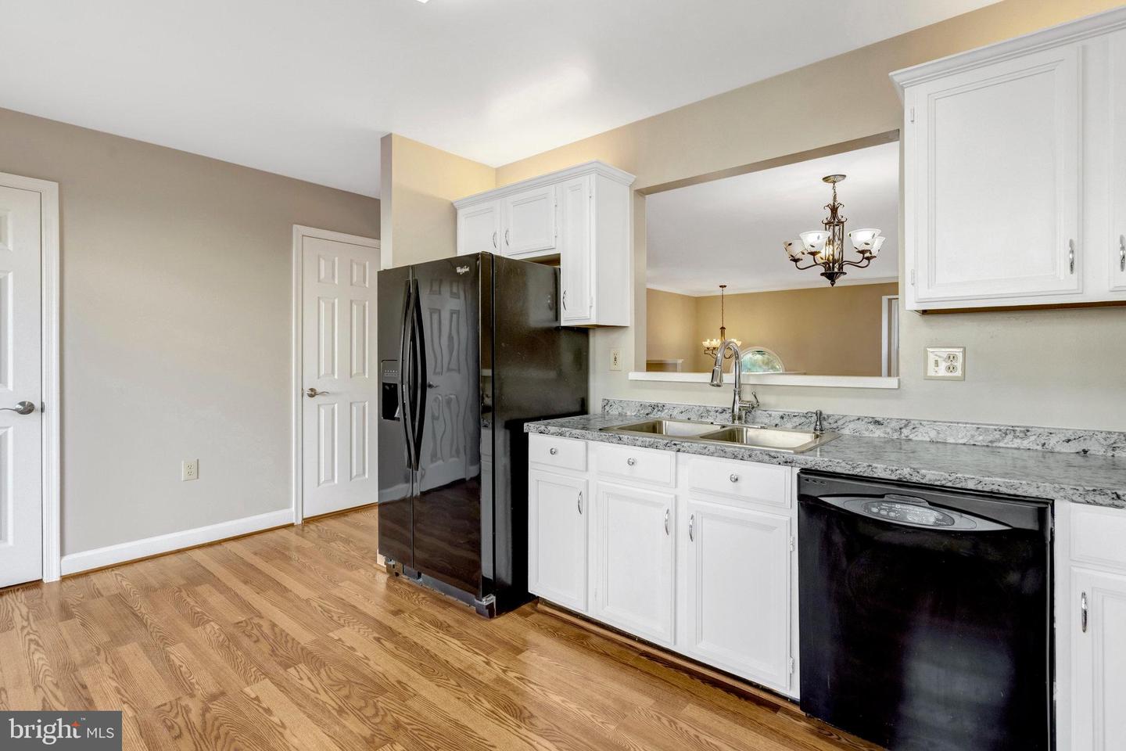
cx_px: 563
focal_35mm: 16
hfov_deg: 96.7
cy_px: 376
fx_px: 500
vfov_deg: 73.7
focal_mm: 16
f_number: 8
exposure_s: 1/80
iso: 1250
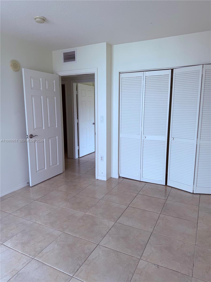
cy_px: 141
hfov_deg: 56.8
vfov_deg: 71.6
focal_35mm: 24
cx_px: 106
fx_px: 195
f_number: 1.78
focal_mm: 6.76
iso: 64
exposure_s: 1/278
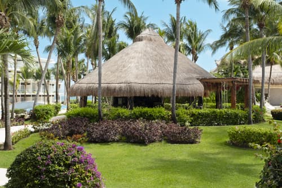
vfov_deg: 30.5
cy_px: 94
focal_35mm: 44
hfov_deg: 44.5
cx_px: 141
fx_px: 345
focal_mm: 29.2
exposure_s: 1/500
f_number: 5.6
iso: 200
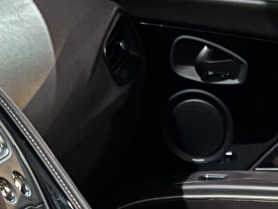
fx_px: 972
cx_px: 148
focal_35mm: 121
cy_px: 393
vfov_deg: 11.3
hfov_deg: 16.3
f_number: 1.6
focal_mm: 5.96
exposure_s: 1/14
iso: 640
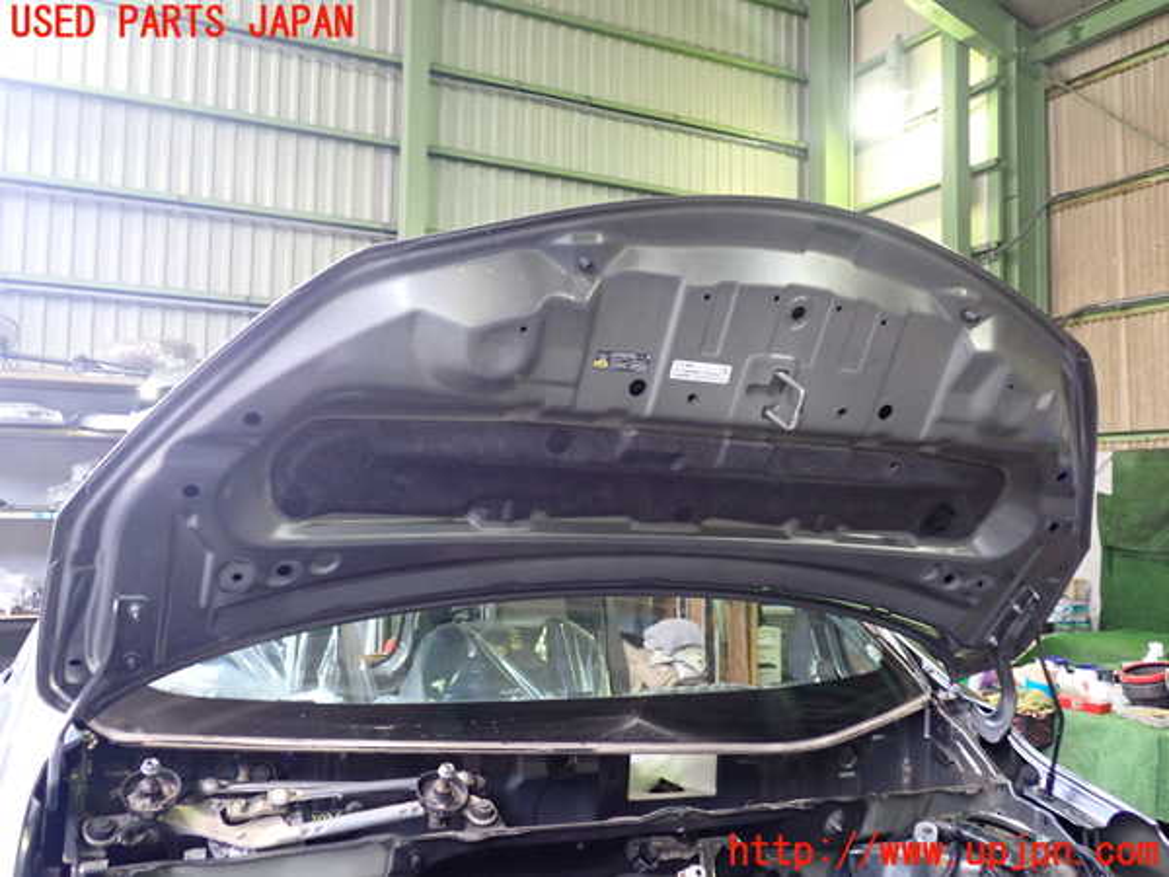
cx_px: 584
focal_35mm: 30
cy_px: 438
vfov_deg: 46.8
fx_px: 1013
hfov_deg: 60.0
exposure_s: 1/30
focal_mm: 5.4
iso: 400
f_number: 2.3
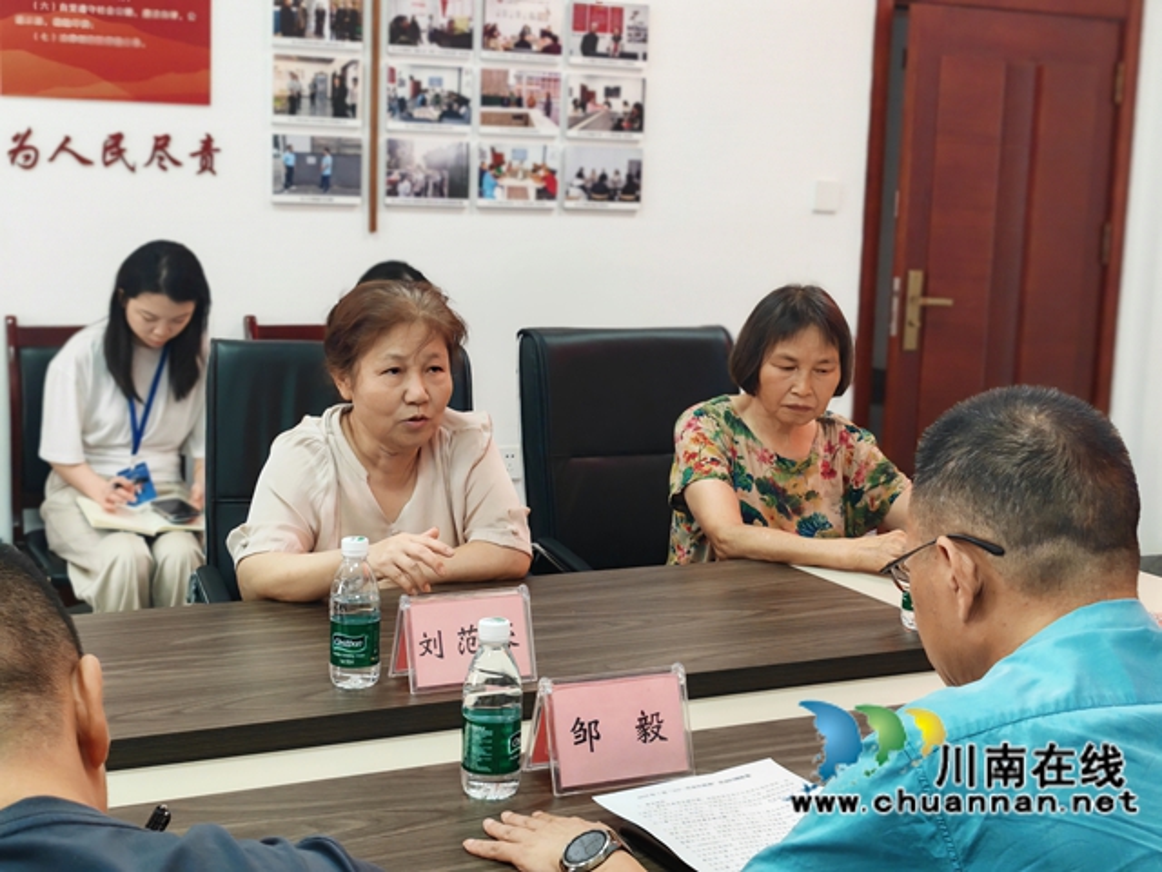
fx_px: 1813
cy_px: 436
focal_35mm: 54
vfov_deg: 27.0
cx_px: 581
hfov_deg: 35.5
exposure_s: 1/100
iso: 800
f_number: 2.4
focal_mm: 6.12
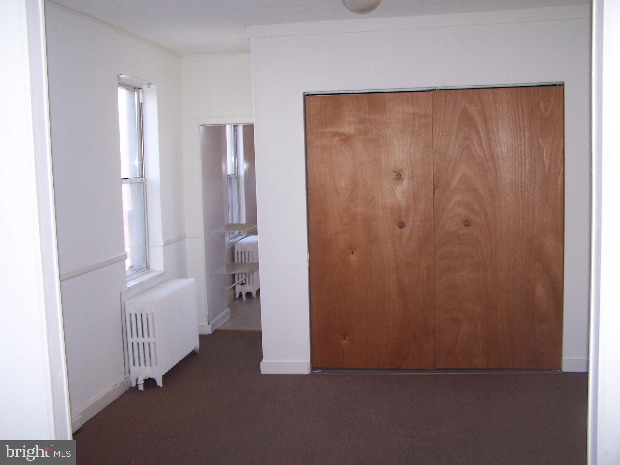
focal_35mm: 38
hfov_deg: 49.0
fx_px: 681
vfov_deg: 37.7
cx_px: 310
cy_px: 232
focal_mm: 6.3
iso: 140
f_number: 2.8
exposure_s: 1/60
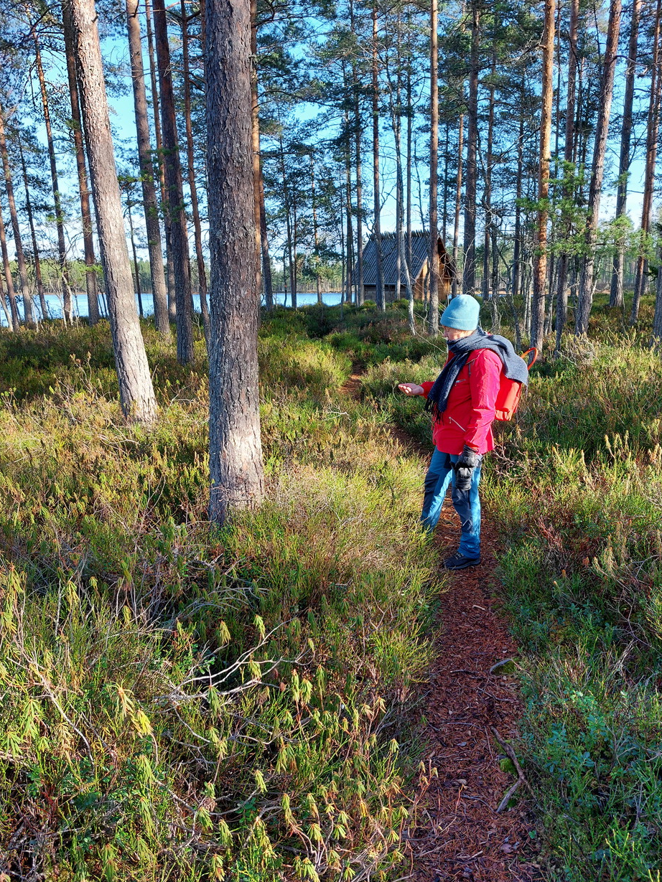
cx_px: 330
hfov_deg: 54.9
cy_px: 429
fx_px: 637
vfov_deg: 69.4
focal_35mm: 25
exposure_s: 1/111
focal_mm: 5.23
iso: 25
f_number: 1.8
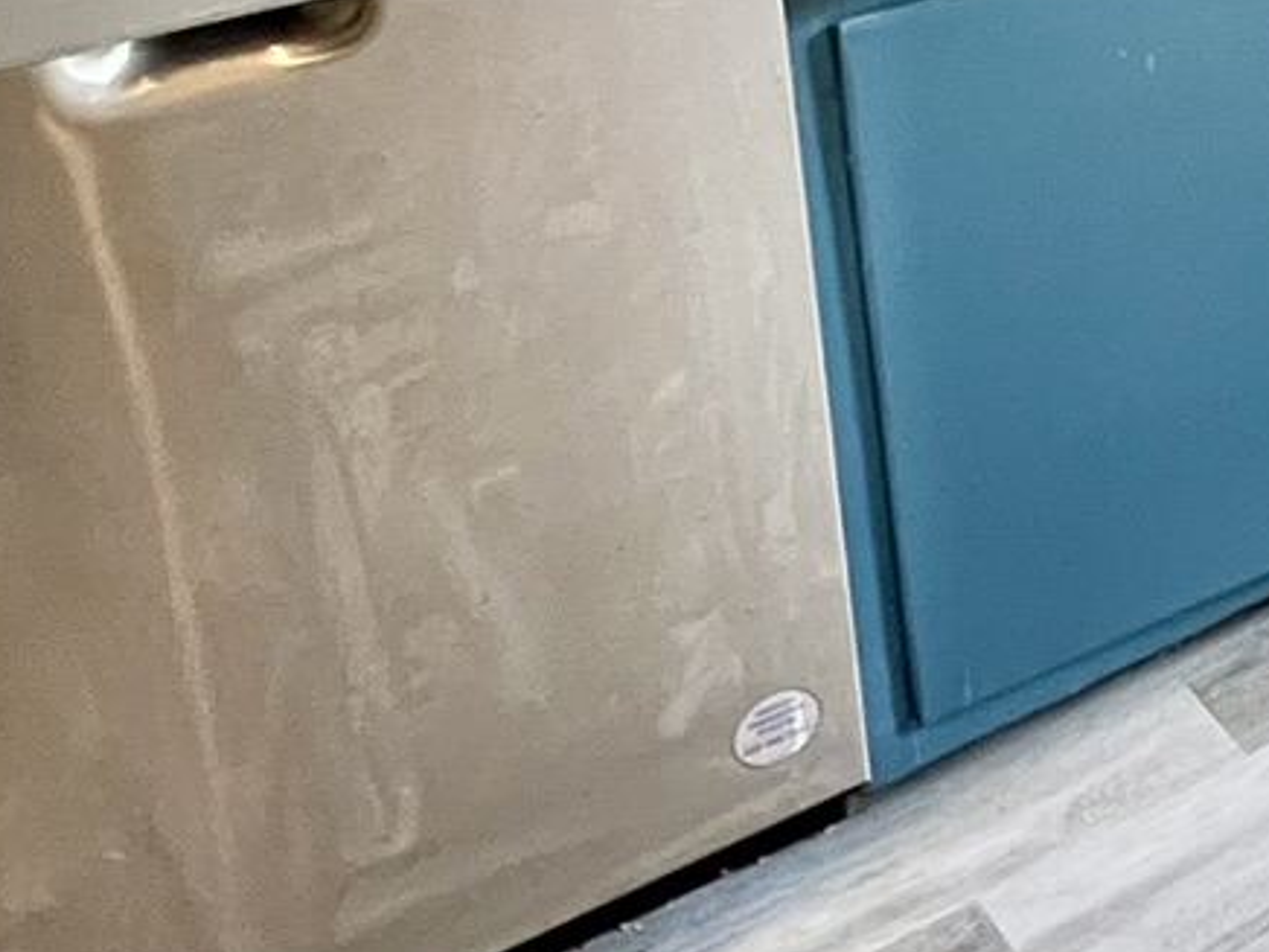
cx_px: 2058
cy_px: -451
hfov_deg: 23.2
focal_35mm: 61
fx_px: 2236
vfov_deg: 20.7
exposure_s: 1/60
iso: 640
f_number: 1.8
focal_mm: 1.57
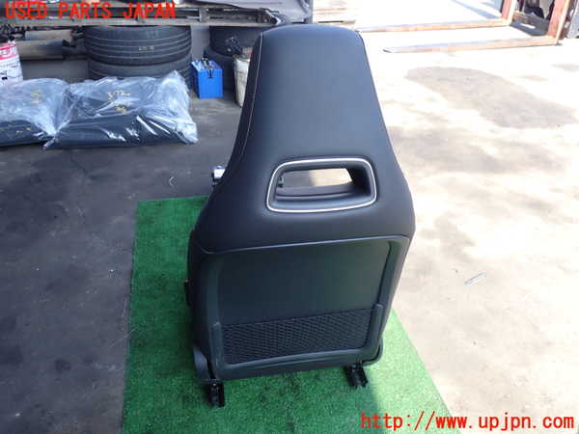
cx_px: 290
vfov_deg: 46.8
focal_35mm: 30
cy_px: 217
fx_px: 502
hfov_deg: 60.0
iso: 100
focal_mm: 5.4
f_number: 3.2
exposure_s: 1/160
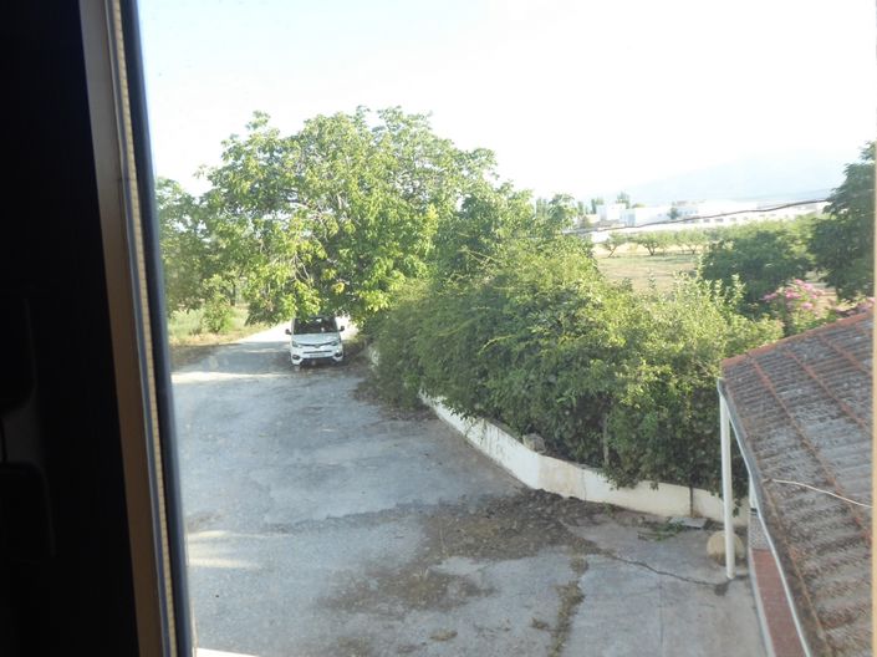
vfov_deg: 48.2
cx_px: 438
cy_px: 328
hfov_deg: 61.7
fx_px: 734
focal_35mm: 29
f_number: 3.5
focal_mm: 5
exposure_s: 1/100
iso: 125
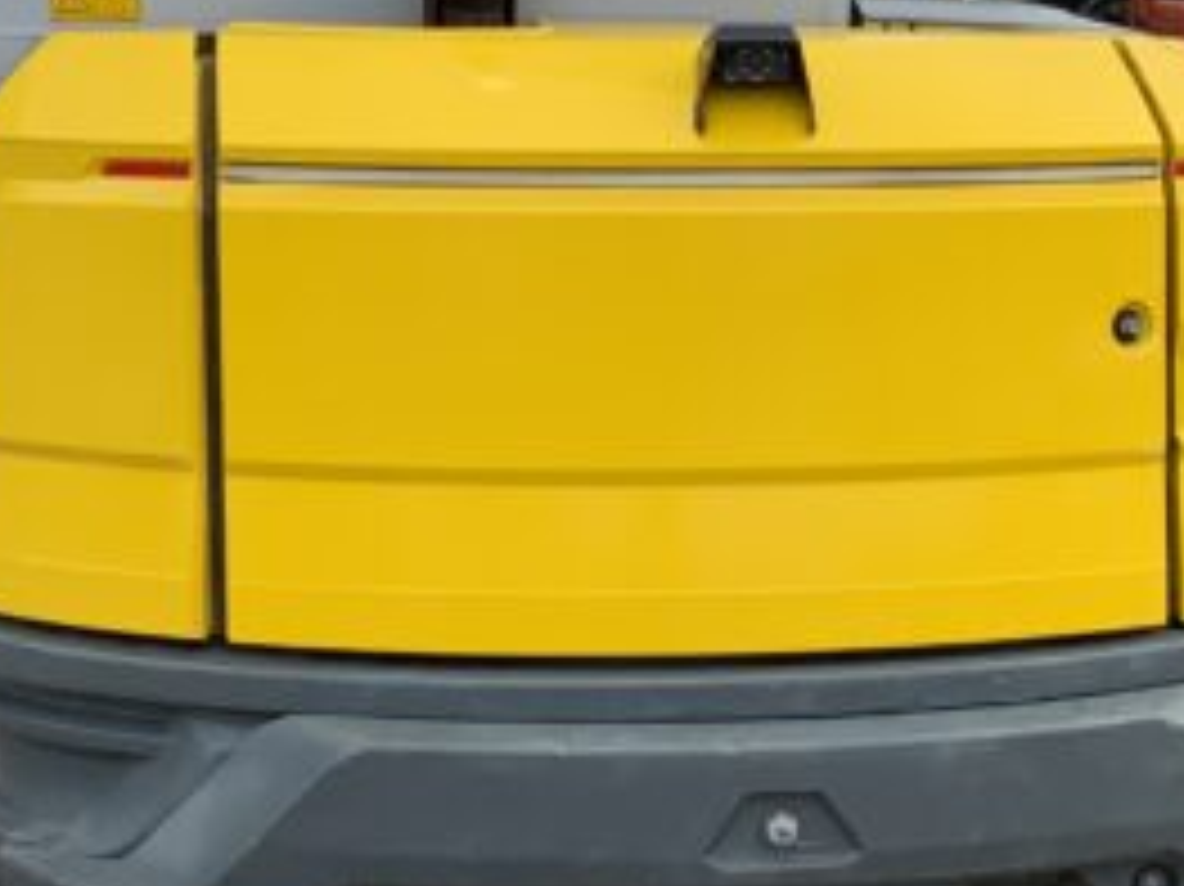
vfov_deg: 13.1
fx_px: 3863
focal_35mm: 113
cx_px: 1022
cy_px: 364
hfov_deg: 17.2
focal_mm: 3
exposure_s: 1/473
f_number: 1.8
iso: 16
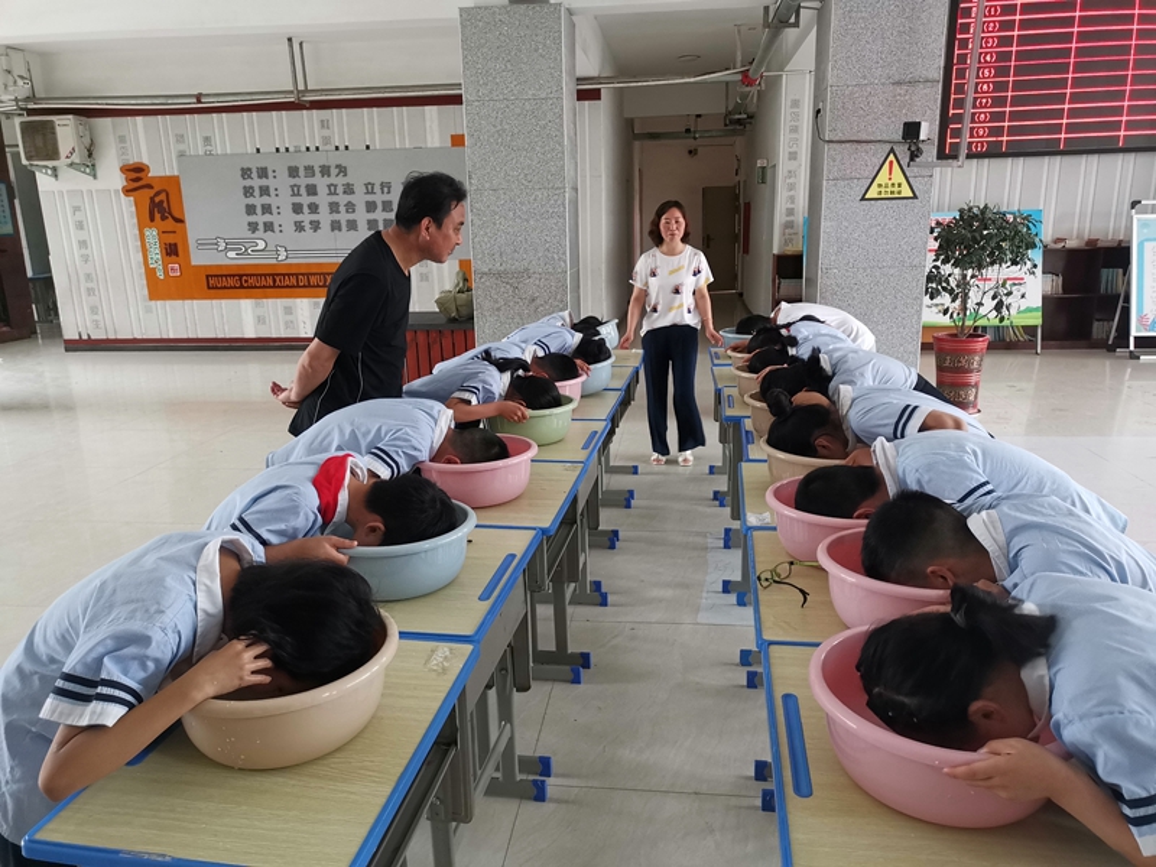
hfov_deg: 67.3
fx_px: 868
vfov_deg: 53.1
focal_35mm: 26
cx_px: 578
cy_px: 434
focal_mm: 4.75
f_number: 1.8
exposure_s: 1/50
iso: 320
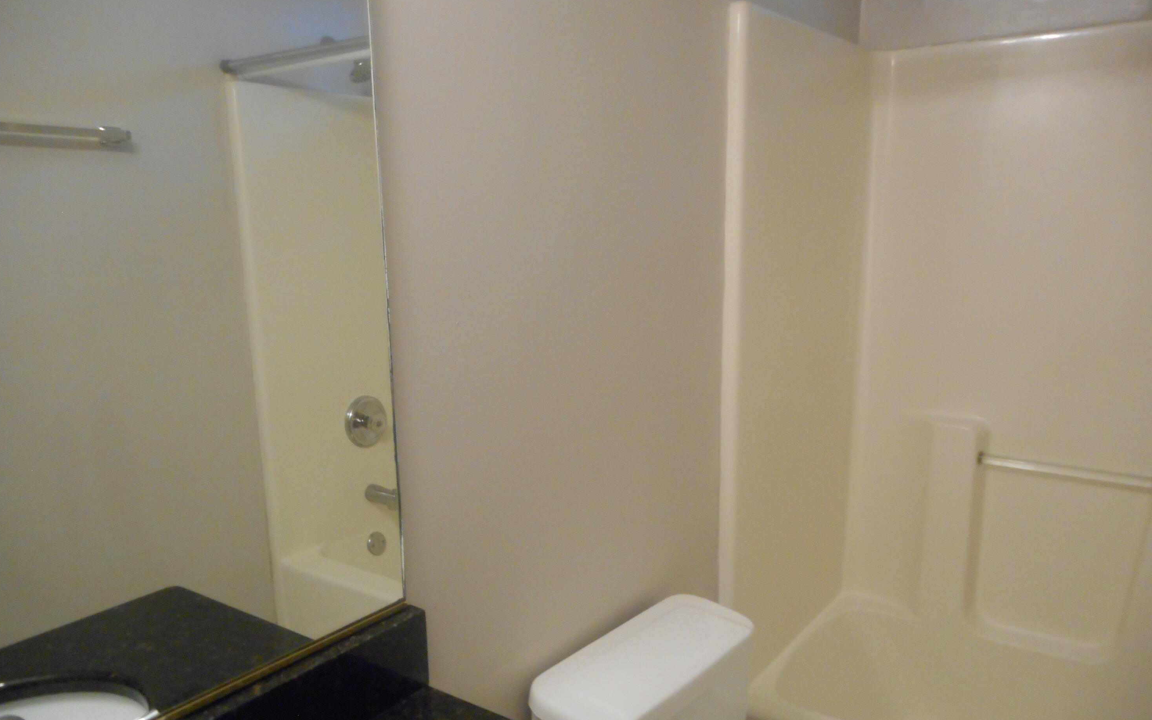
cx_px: 581
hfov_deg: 68.4
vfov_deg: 45.9
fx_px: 848
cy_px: 410
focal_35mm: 27
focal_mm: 4.5
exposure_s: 1/25
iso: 400
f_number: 3.7
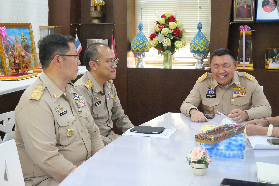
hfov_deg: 41.9
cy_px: 93
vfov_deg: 28.7
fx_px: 364
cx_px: 140
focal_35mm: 47
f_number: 4.3
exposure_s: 1/80
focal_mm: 23
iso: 3200
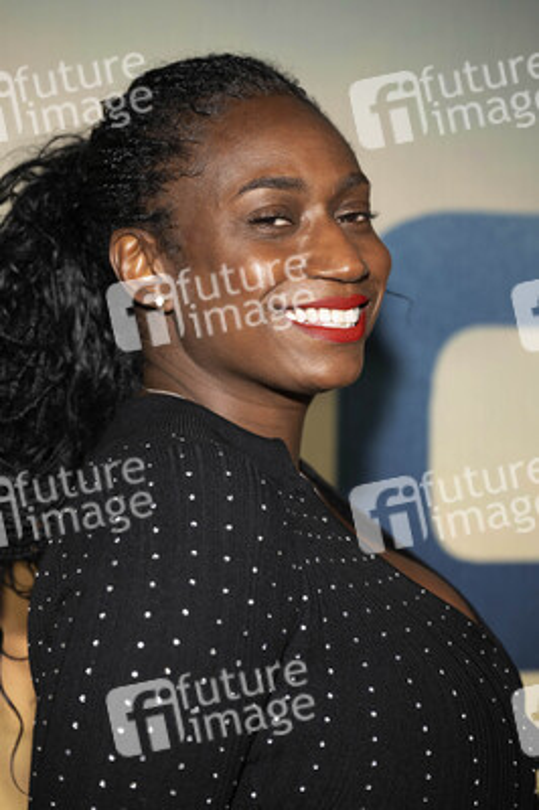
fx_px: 2362
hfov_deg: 13.0
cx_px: 270
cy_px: 405
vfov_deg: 19.5
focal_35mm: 105
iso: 800
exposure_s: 1/200
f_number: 4.5
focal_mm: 105
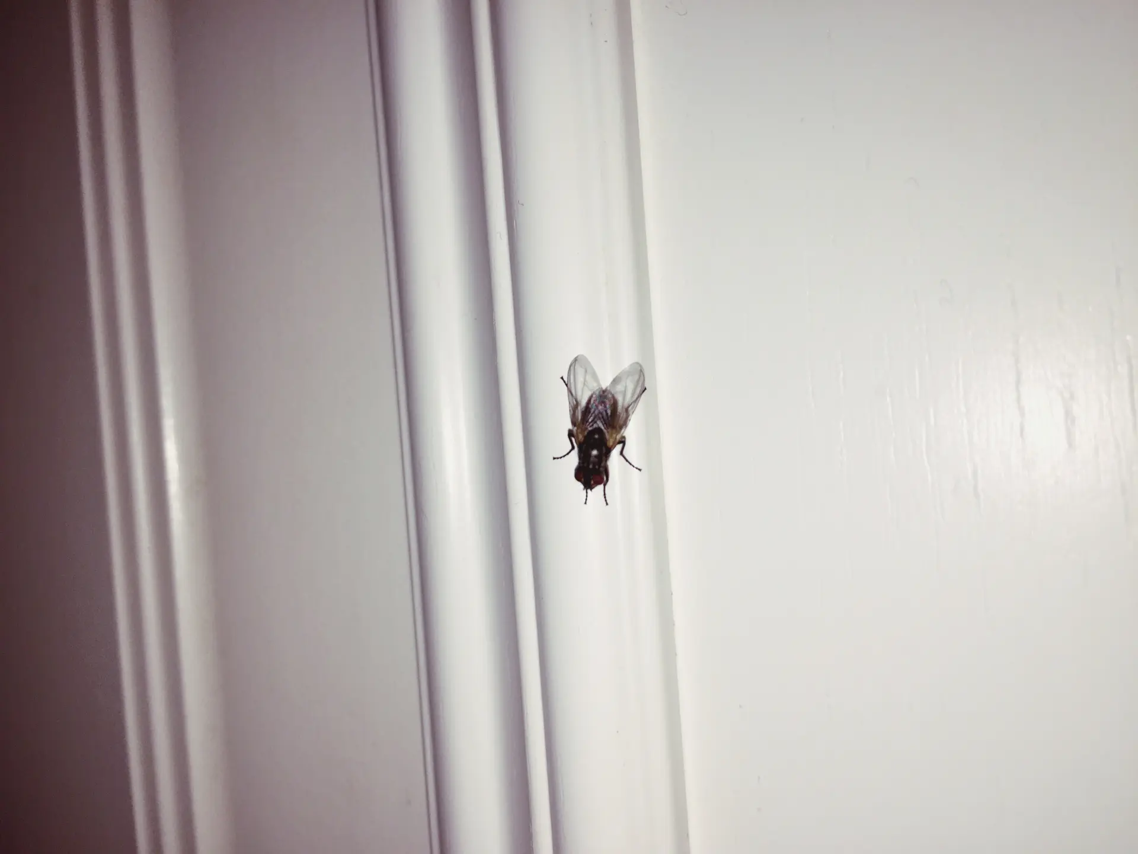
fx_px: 953
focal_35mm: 29
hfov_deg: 61.7
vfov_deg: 48.2
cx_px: 569
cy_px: 427
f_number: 2.2
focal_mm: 4.15
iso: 32
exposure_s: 1/989
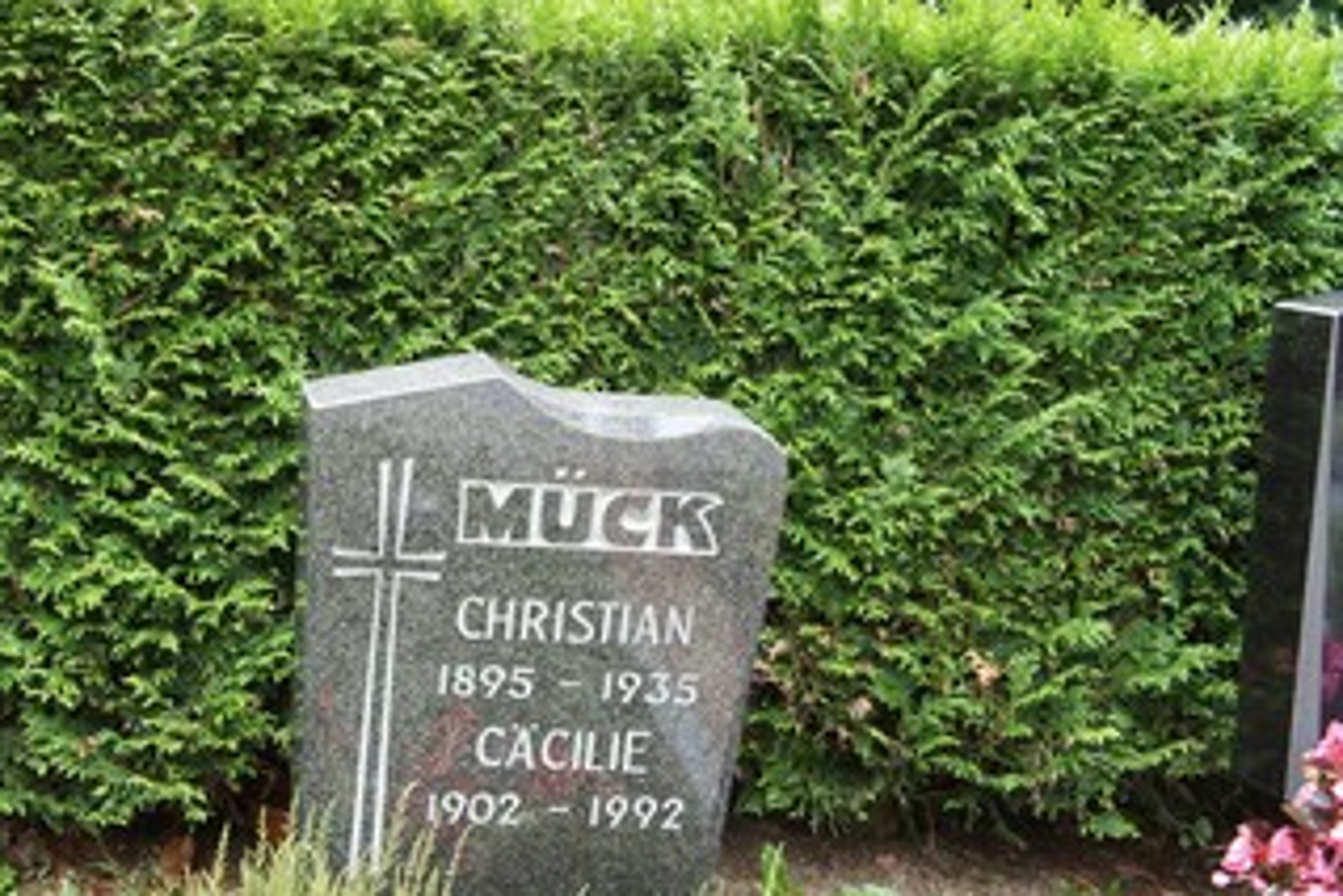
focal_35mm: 63
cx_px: 560
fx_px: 2341
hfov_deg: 31.9
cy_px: 614
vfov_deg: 21.6
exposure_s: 1/250
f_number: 4.5
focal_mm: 29
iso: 800
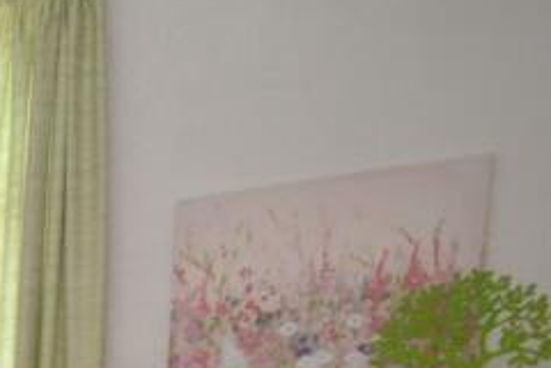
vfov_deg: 17.8
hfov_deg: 18.4
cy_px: 627
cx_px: -583
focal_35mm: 64
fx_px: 979
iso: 720
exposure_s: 1/60
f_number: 3.5
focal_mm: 10
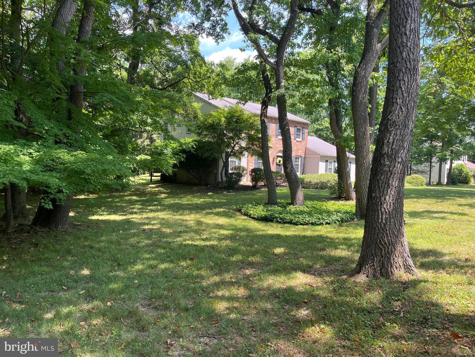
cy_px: 178
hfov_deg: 67.3
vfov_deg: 53.1
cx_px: 238
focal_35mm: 26
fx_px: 357
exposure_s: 1/367
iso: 50
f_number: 1.6
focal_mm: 5.1
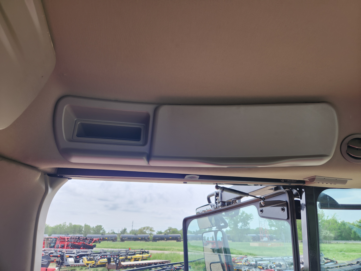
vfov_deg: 58.9
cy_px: 136
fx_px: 240
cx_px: 180
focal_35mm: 23
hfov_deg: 73.9
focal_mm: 5.4
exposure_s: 1/262
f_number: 1.8
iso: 20
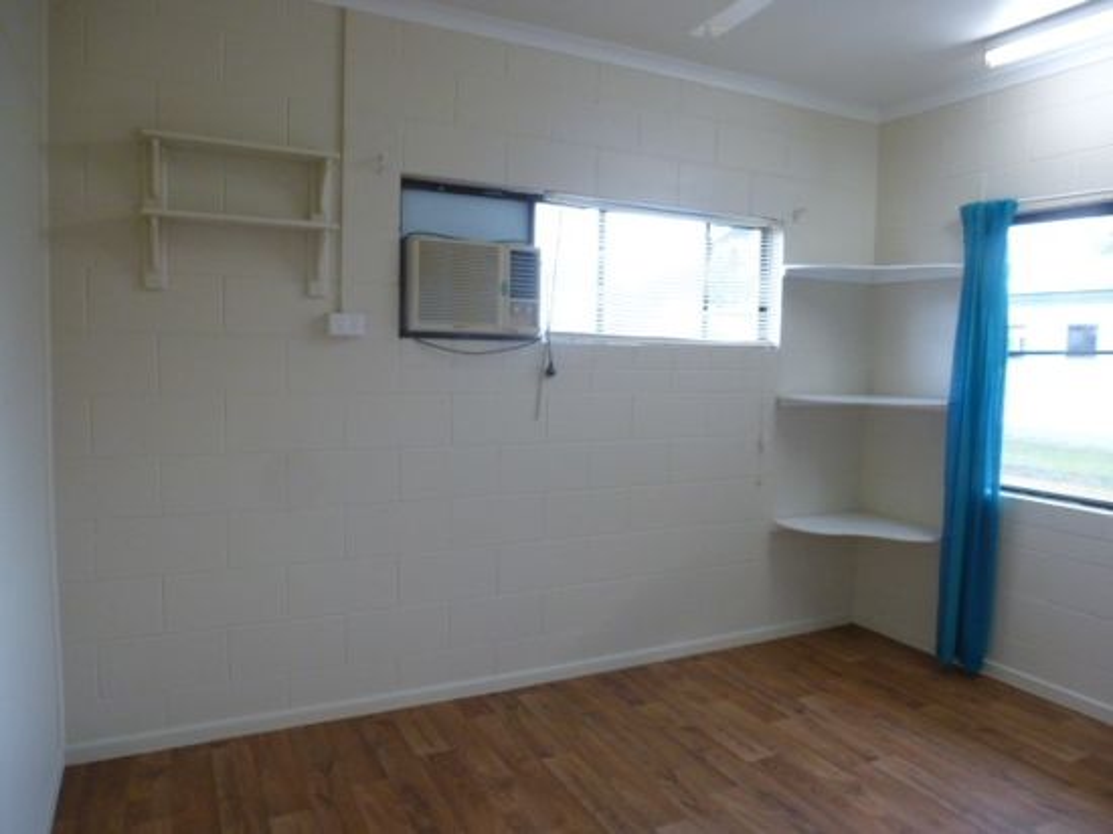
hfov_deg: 71.6
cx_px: 556
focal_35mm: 24
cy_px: 417
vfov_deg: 56.8
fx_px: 771
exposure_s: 1/60
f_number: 3.3
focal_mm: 4.3
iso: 400
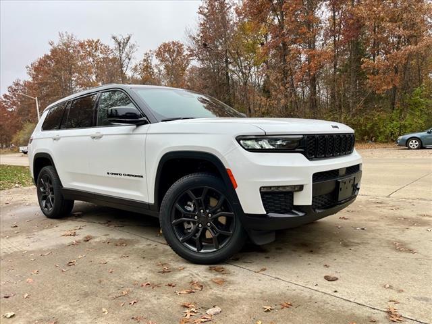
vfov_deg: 53.1
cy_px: 162
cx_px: 216
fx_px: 324
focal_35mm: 26
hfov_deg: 67.3
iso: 50
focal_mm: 5.1
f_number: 1.6
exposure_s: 1/457
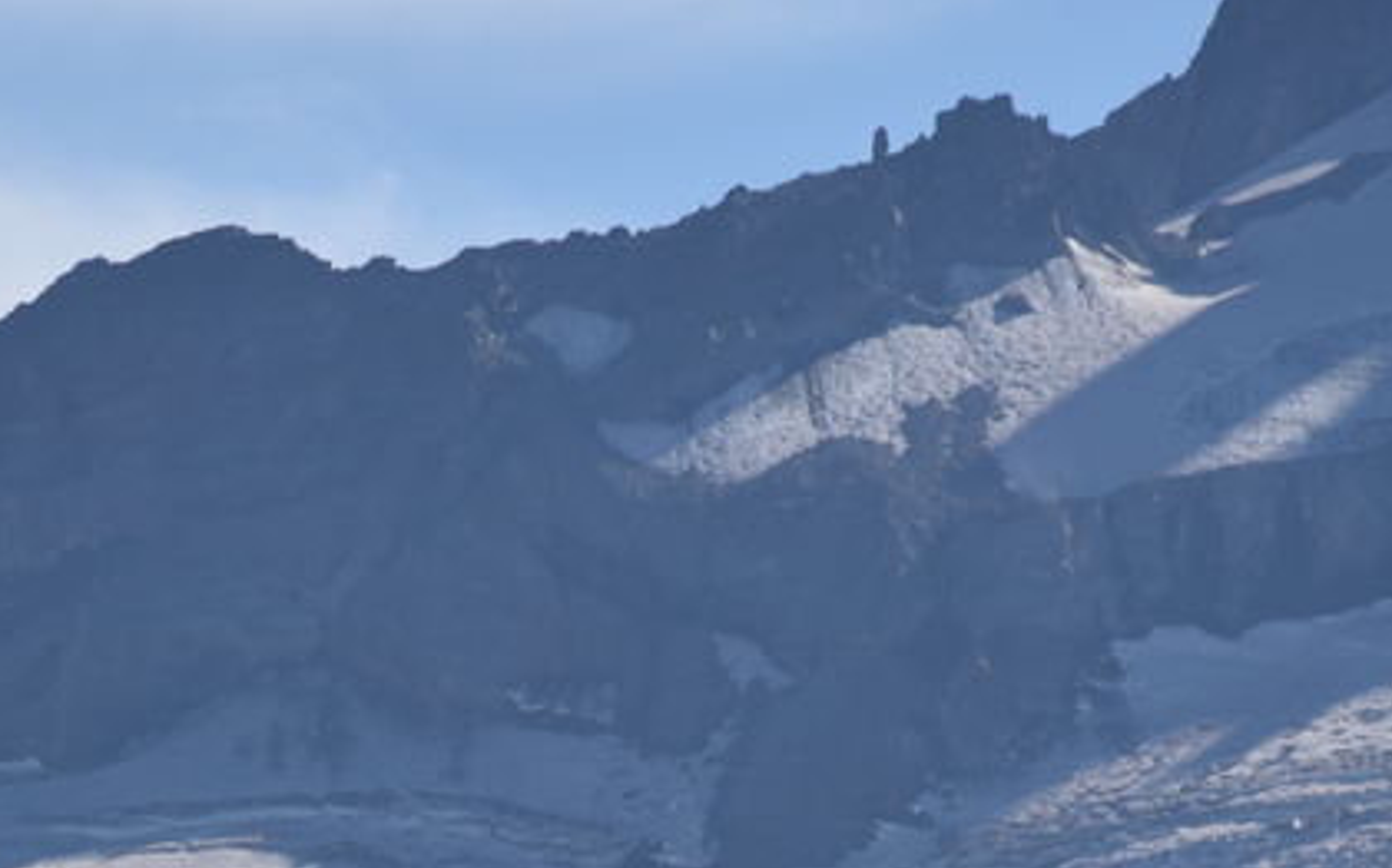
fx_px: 29461
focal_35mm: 777
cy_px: 1196
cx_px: -13
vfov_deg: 1.7
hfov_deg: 2.7
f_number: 9
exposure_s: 1/500
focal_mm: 250
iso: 100
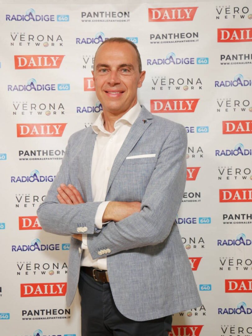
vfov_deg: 46.8
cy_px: 168
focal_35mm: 40
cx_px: 126
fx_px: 388
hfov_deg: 36.0
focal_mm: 20
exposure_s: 1/60
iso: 800
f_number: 4.1
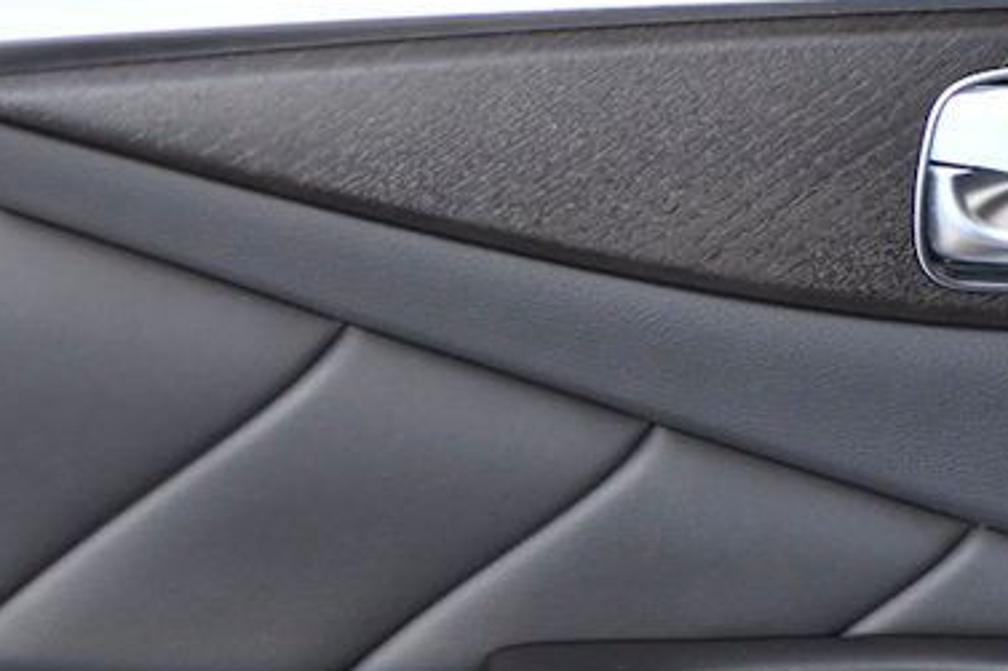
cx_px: 361
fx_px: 5933
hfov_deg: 9.7
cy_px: 787
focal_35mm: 212
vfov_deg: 6.4
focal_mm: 52
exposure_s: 1/250
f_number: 3.5
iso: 1250
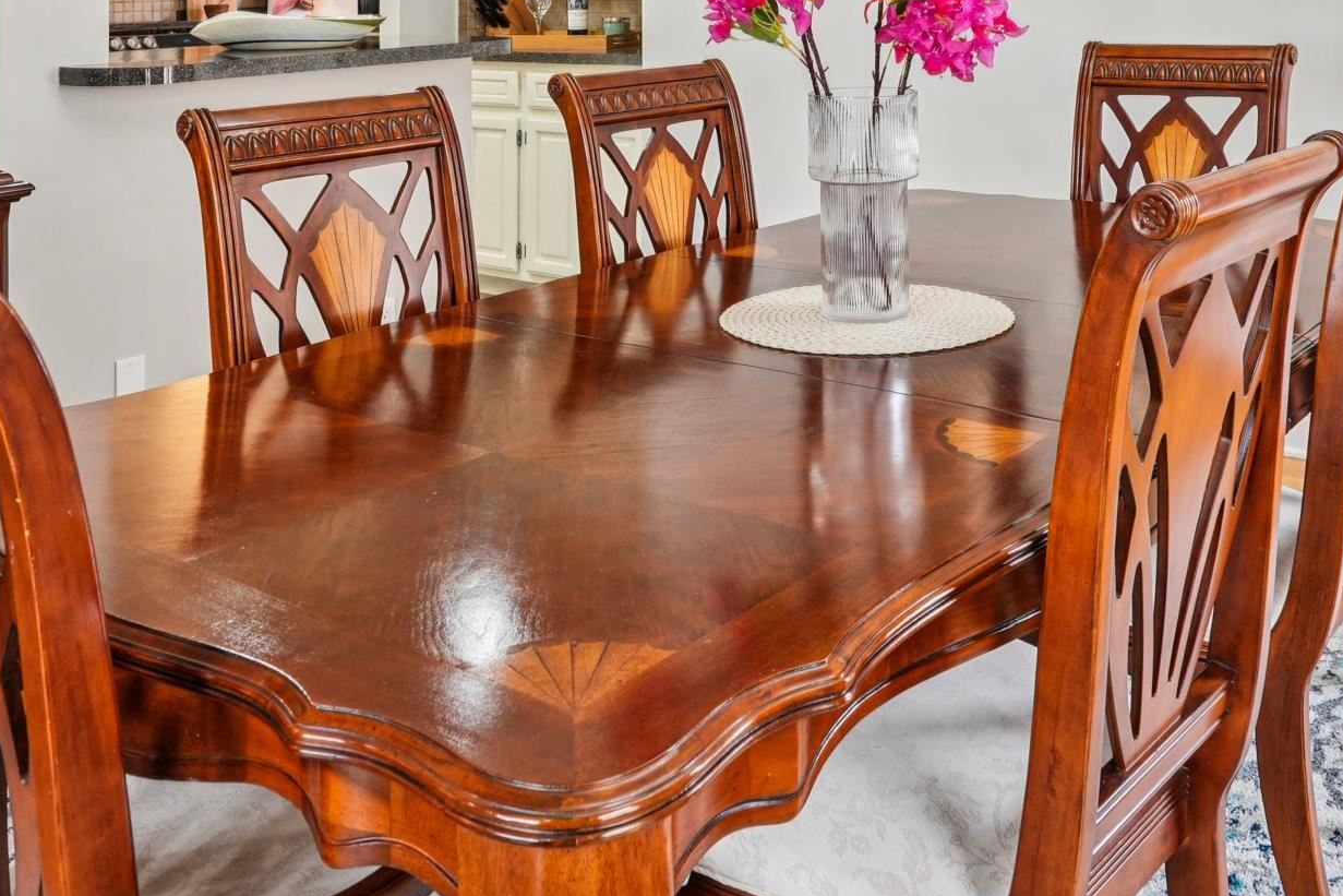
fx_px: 1455
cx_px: 755
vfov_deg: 31.0
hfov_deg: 49.4
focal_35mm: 39
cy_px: -53
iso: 400
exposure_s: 1/15
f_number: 8
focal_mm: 16
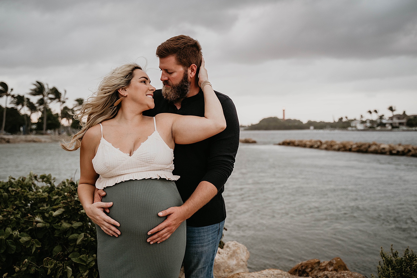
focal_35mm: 38
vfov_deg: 35.1
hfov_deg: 50.7
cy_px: 139
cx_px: 208
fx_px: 440
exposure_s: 1/160
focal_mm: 38
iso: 640
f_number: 2.8
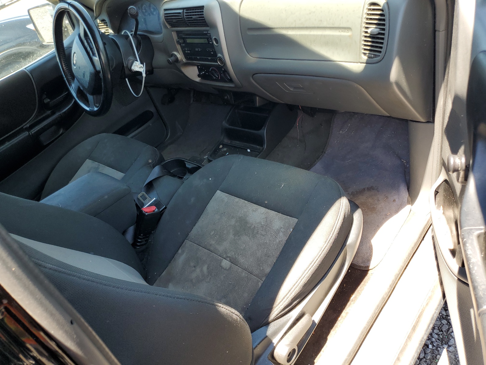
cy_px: 182
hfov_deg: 67.3
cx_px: 243
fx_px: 365
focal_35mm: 26
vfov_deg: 53.1
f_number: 1.5
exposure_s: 1/200
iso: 50
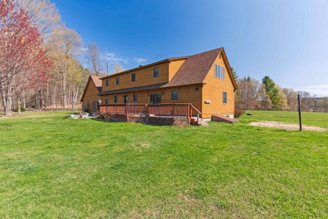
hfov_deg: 93.3
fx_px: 155
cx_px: 164
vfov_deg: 70.4
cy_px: 110
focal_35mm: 17
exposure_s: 1/80
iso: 100
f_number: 9
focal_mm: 17
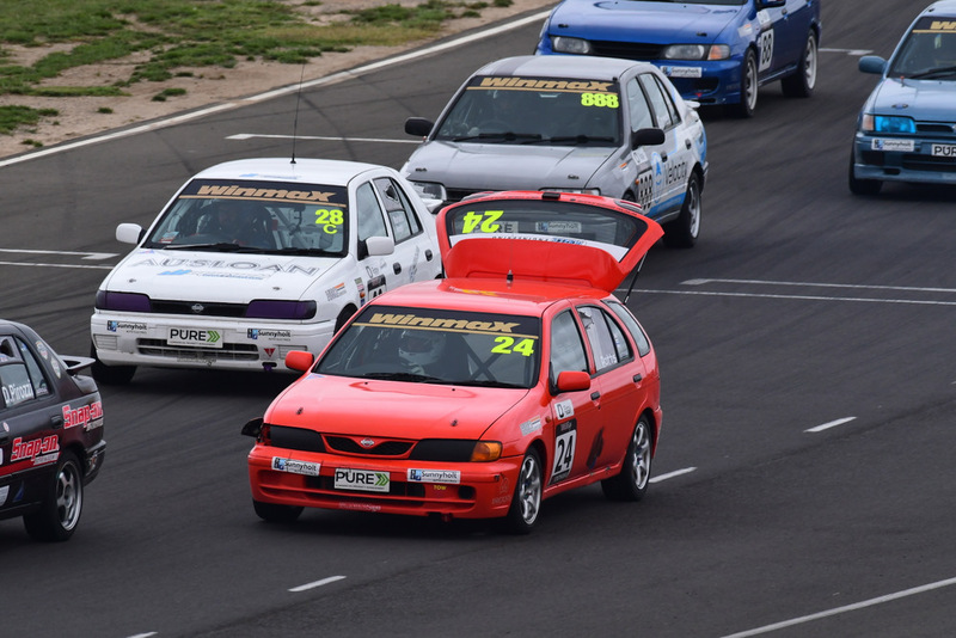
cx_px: 478
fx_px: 19923
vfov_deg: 1.8
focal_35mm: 750
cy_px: 319
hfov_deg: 2.7
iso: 640
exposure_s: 1/640
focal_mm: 500
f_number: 11
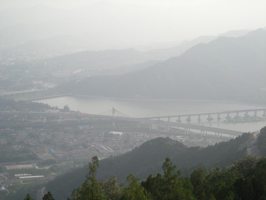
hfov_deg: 25.7
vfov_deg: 19.4
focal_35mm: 76
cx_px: 133
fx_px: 584
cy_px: 100
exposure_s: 1/246
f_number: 3.9
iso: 50
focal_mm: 12.3
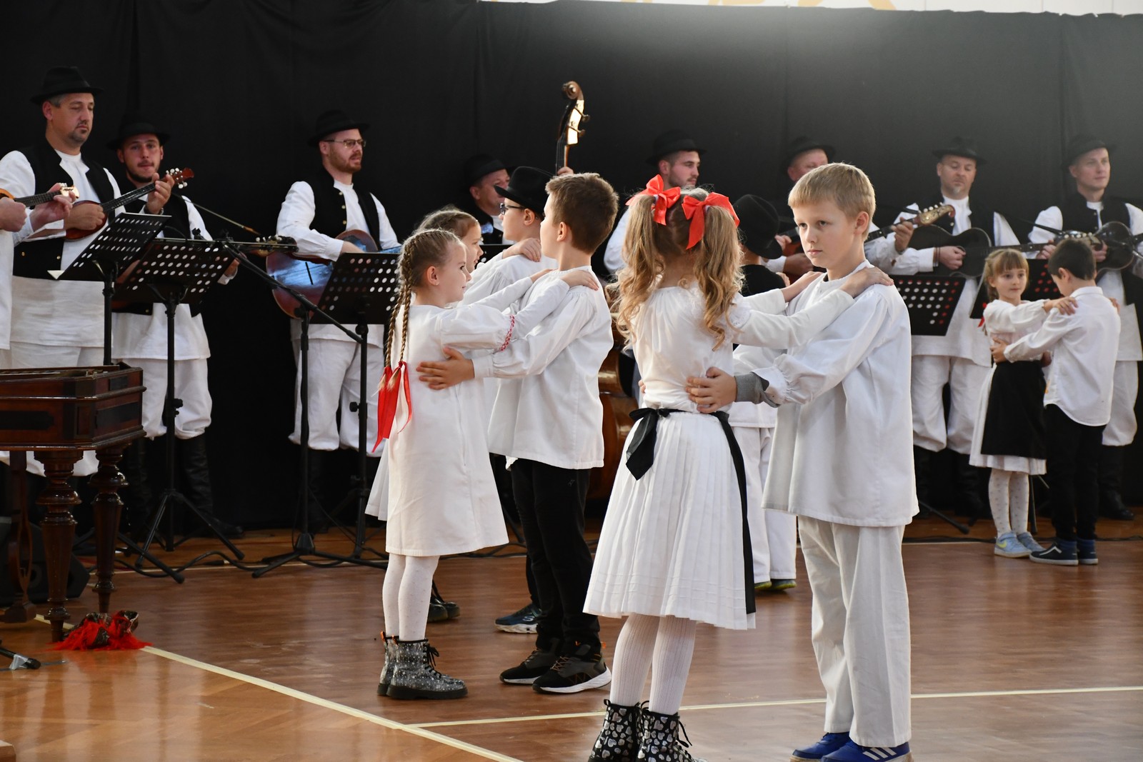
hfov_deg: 21.9
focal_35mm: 93
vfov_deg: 14.7
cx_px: 572
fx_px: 2953
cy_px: 381
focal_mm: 62
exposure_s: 1/125
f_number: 5
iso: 2000
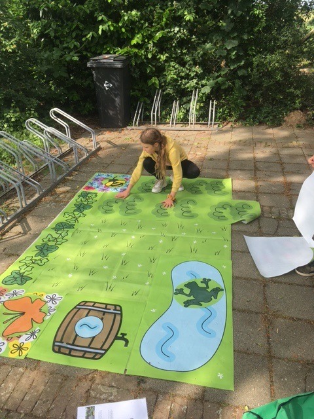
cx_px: 157
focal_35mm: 29
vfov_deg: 61.7
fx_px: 351
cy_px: 210
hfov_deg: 48.2
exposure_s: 1/646
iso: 25
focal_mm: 4.15
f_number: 2.2
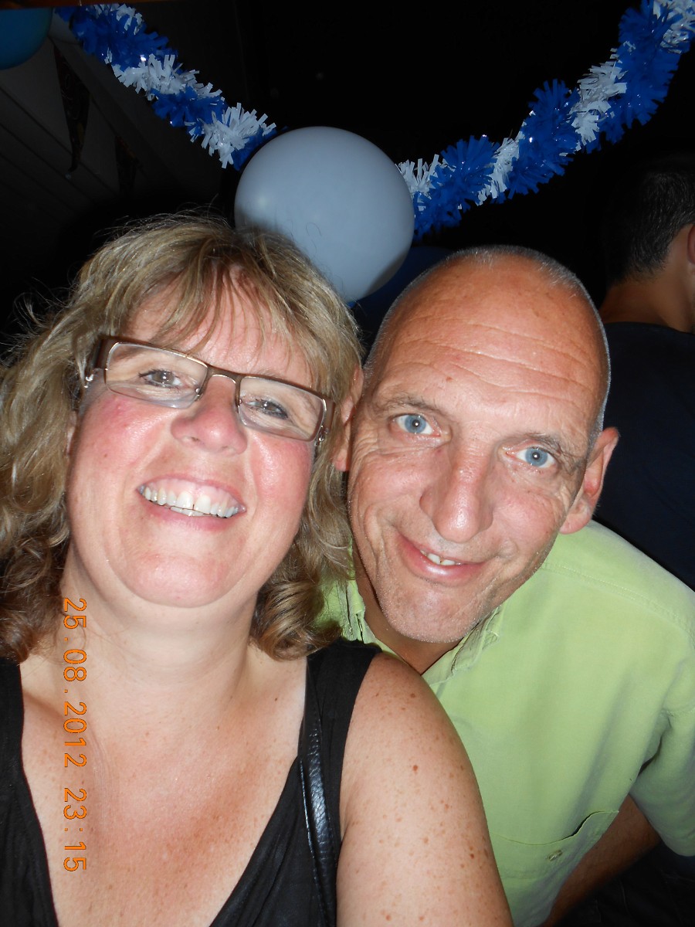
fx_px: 696
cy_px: 464
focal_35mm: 26
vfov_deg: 67.3
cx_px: 348
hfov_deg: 53.1
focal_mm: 4.6
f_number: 3.5
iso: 80
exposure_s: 1/25
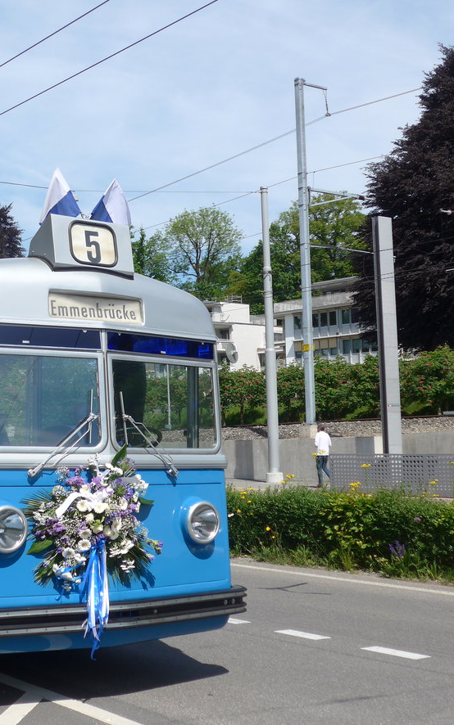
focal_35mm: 56
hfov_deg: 22.7
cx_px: 62
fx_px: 1108
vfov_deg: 36.3
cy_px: 359
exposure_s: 1/1600
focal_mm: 8
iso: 80
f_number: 2.8
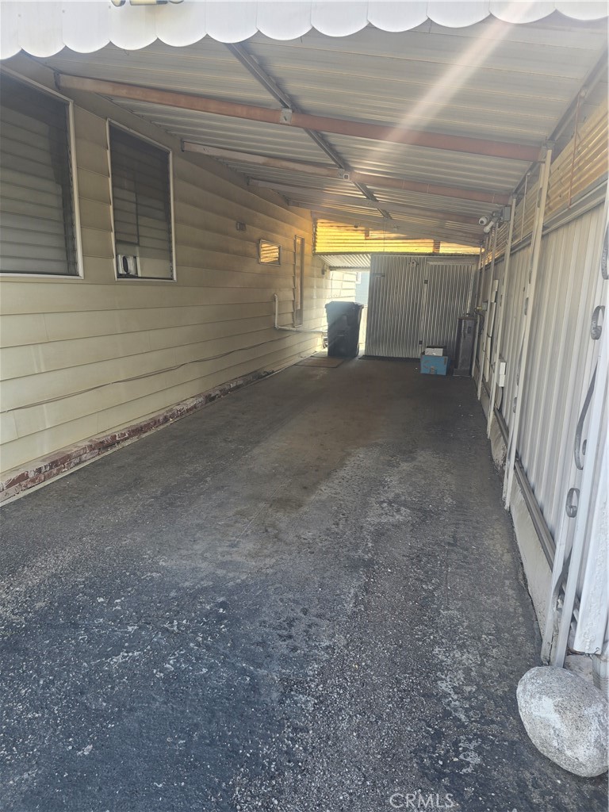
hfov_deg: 58.9
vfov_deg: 73.9
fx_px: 540
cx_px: 304
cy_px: 406
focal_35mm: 23
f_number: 1.7
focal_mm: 6.3
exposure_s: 1/180
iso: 12
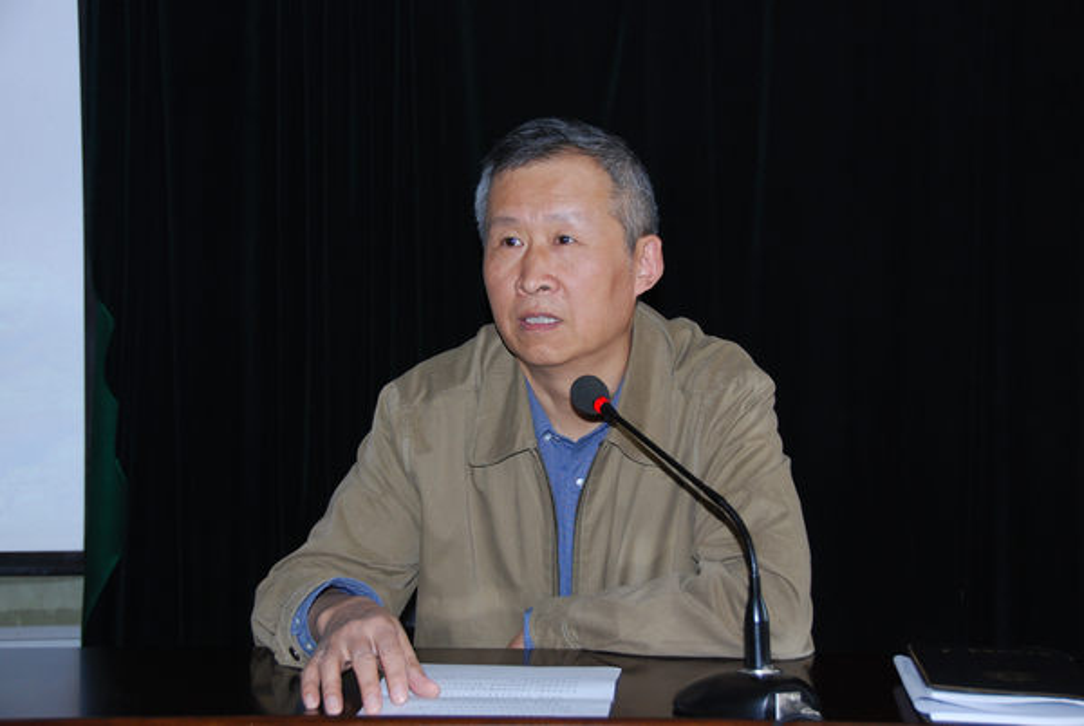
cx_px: 542
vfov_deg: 22.7
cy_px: 363
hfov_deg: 33.4
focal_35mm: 60
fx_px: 1809
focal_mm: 40
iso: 400
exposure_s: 1/60
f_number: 4.5
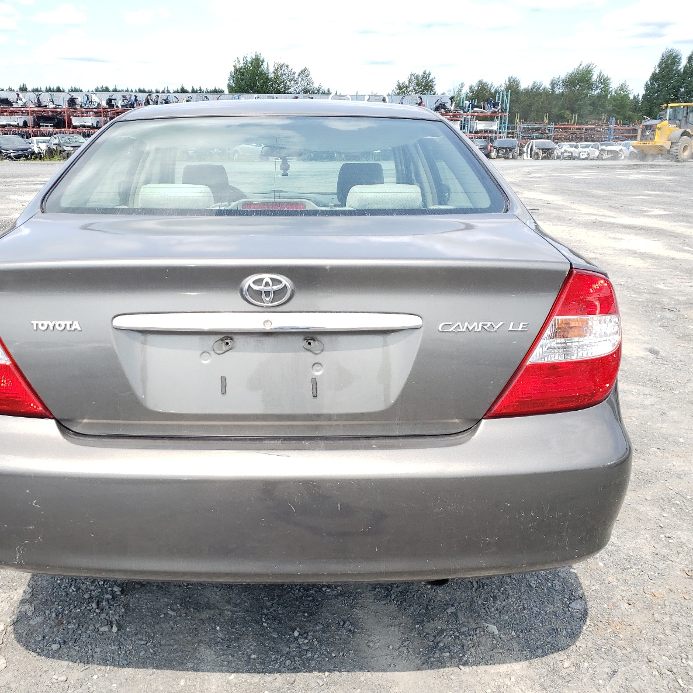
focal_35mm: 31
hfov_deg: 52.2
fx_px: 702
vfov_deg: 52.5
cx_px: 283
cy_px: 346
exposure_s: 1/1429
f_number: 1.5
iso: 50
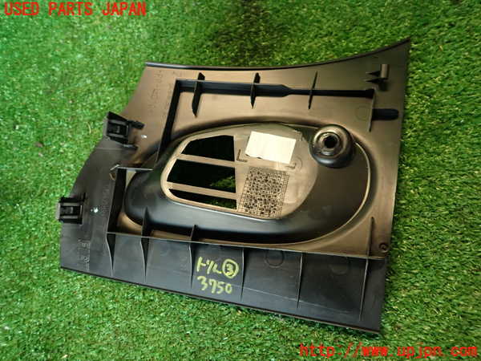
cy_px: 180
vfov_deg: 54.9
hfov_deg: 69.4
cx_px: 240
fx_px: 347
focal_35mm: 25
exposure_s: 1/30
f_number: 2
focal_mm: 4.5
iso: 200
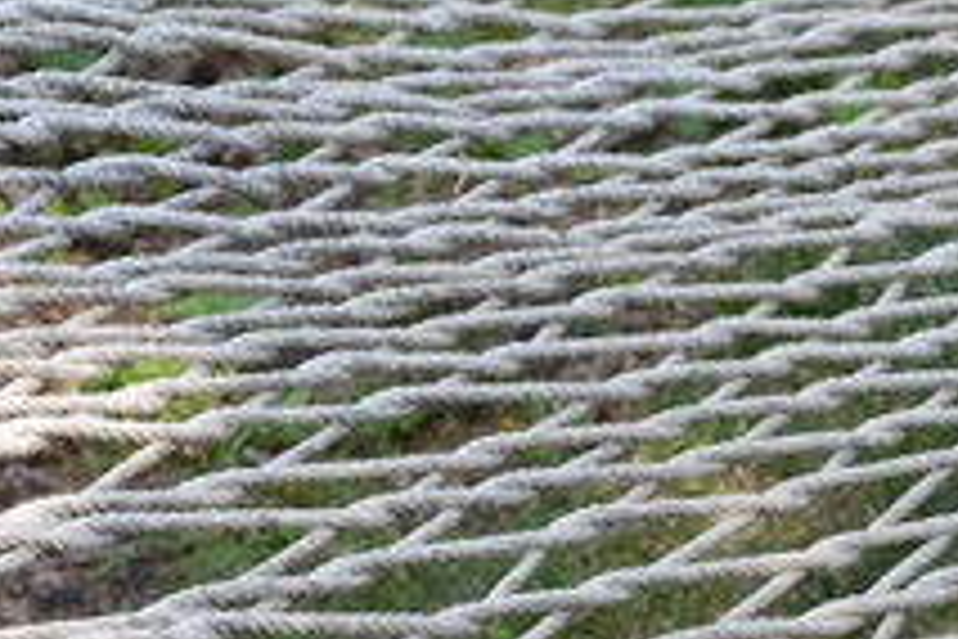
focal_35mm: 186
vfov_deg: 7.3
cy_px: 891
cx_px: 1201
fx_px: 4949
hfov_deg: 10.8
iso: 200
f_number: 7.1
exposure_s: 1/200
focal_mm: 44
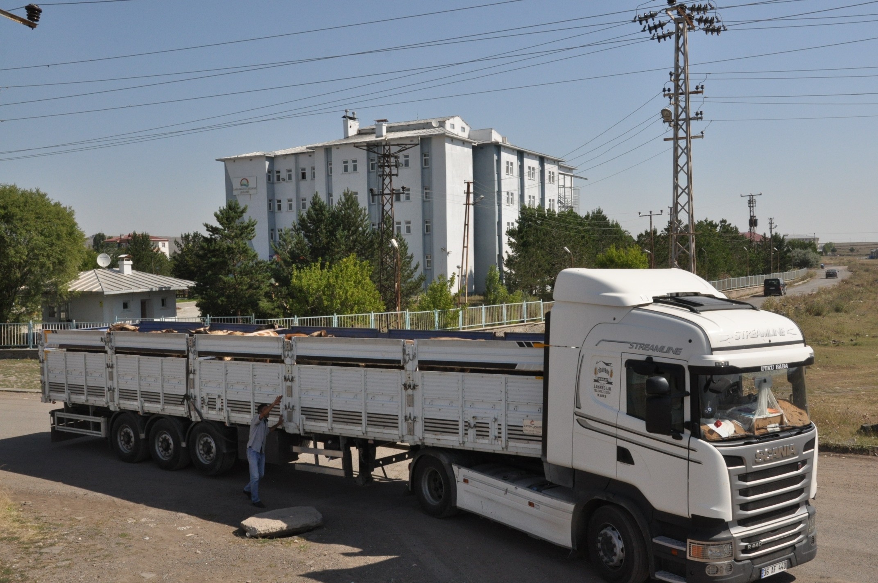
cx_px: 439
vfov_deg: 36.8
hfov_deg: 53.2
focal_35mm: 36
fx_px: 877
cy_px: 292
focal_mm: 24
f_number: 14
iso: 800
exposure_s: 1/800
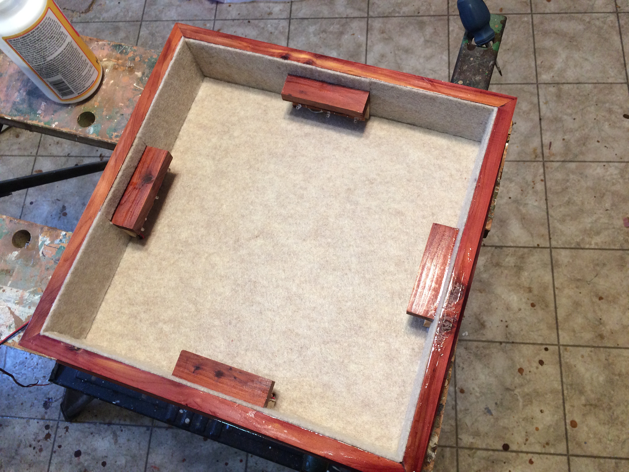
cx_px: 314
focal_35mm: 29
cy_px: 236
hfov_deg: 61.7
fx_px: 527
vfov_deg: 48.2
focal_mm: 4.15
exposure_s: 1/30
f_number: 2.2
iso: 125
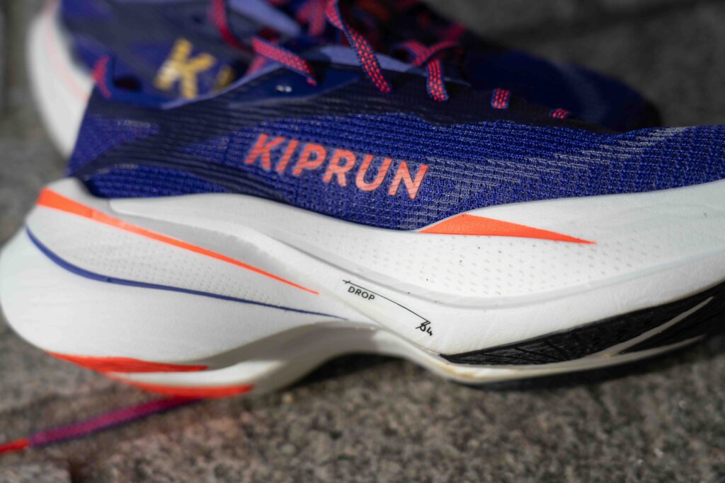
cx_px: 362
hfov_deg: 33.4
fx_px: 1208
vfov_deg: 22.6
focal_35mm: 60
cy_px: 242
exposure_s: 1/4000
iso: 160
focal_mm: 60
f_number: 4
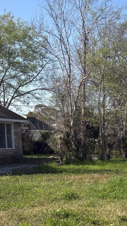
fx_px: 473
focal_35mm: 79
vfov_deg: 24.8
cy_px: 255
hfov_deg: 14.9
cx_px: 140
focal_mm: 5.96
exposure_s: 1/2451
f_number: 1.6
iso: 50
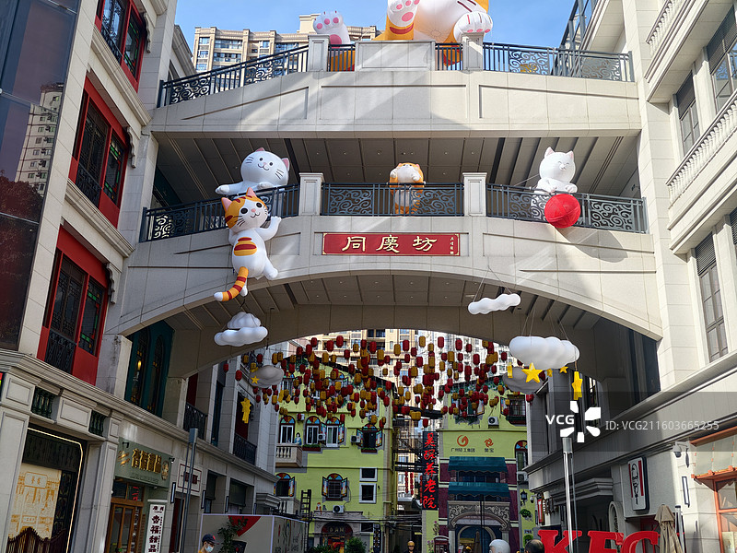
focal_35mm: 35
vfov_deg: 40.7
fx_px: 745
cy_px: 276
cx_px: 368
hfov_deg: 52.6
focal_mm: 10.09
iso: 71
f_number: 1.69
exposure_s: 1/1250
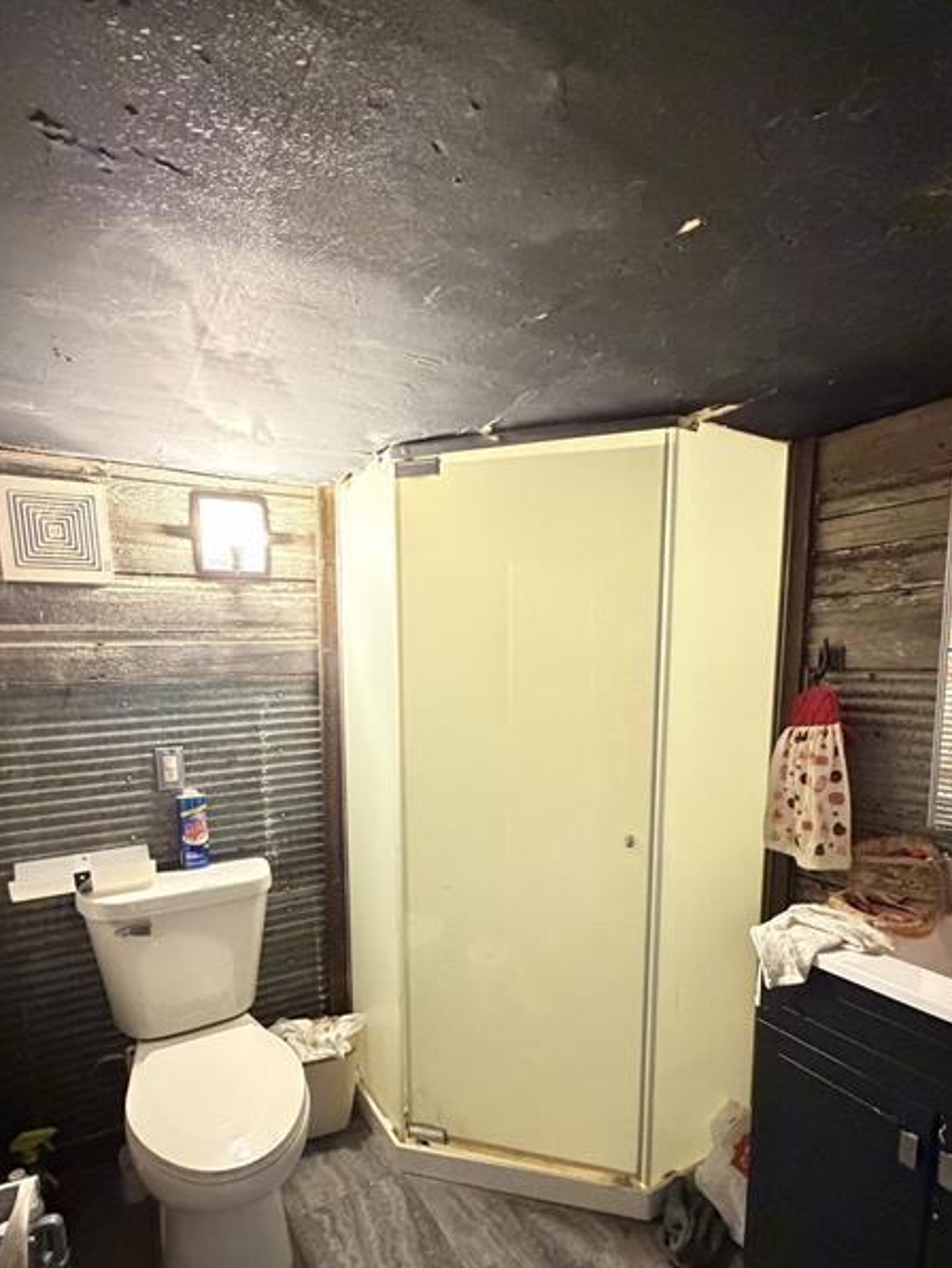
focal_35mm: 18
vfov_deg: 86.7
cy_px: 758
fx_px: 660
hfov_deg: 71.6
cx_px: 455
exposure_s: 1/40
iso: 1000
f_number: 2.2
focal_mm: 2.22
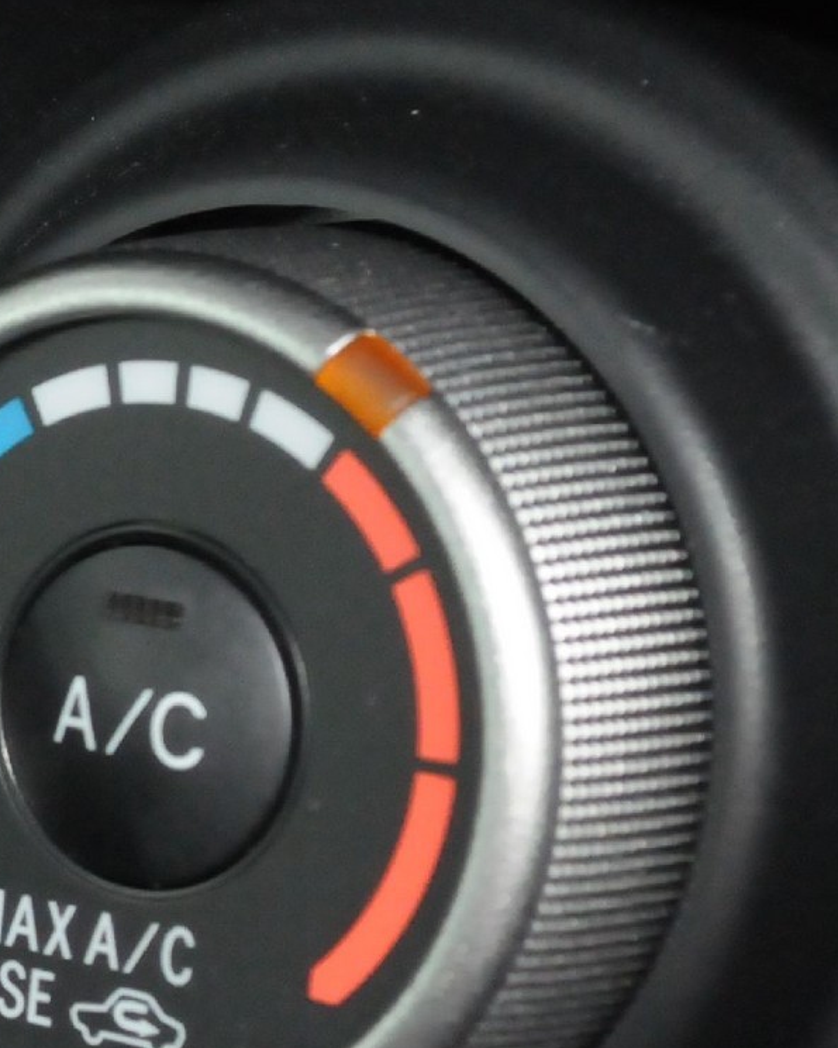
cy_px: 502
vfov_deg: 9.1
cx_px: -661
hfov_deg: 7.1
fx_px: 6592
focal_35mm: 213
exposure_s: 1/60
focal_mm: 45
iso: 2500
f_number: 8
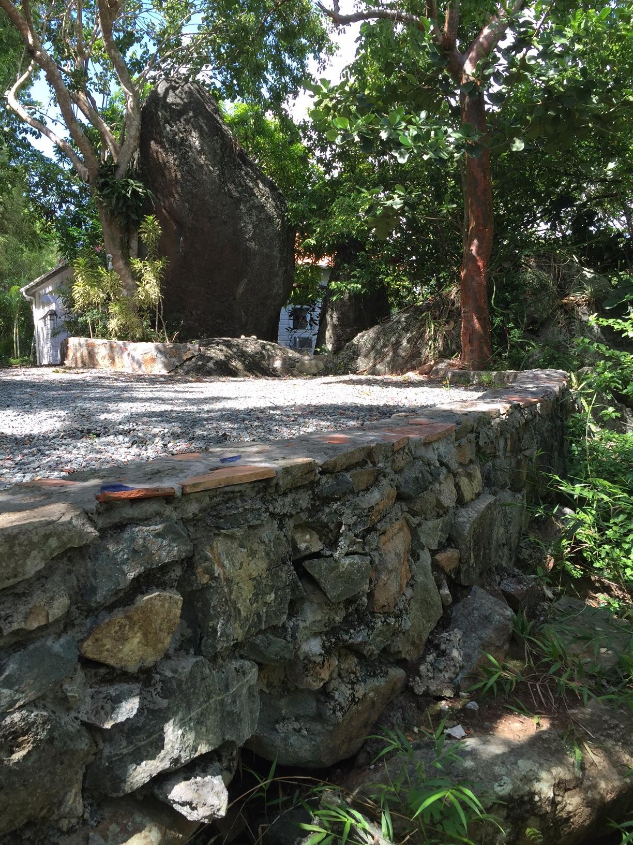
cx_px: 316
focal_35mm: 29
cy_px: 422
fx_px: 707
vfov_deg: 61.7
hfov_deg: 48.2
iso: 32
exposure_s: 1/291
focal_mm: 4.15
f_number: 2.2
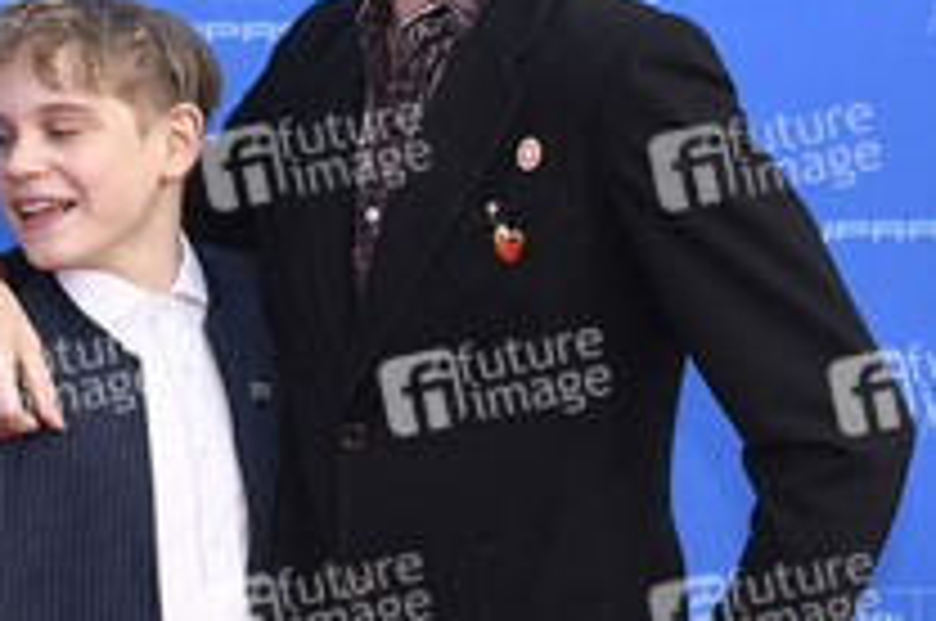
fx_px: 3946
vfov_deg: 9.0
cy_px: 270
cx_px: -74
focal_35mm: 152
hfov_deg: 13.3
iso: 640
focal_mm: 70
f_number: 3.5
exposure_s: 1/800
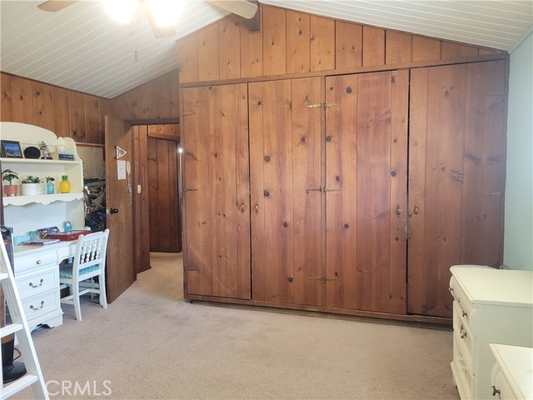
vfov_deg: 53.1
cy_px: 200
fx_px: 400
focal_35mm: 26
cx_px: 266
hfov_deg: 67.3
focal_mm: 5.4
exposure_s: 1/24
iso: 160
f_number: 1.8
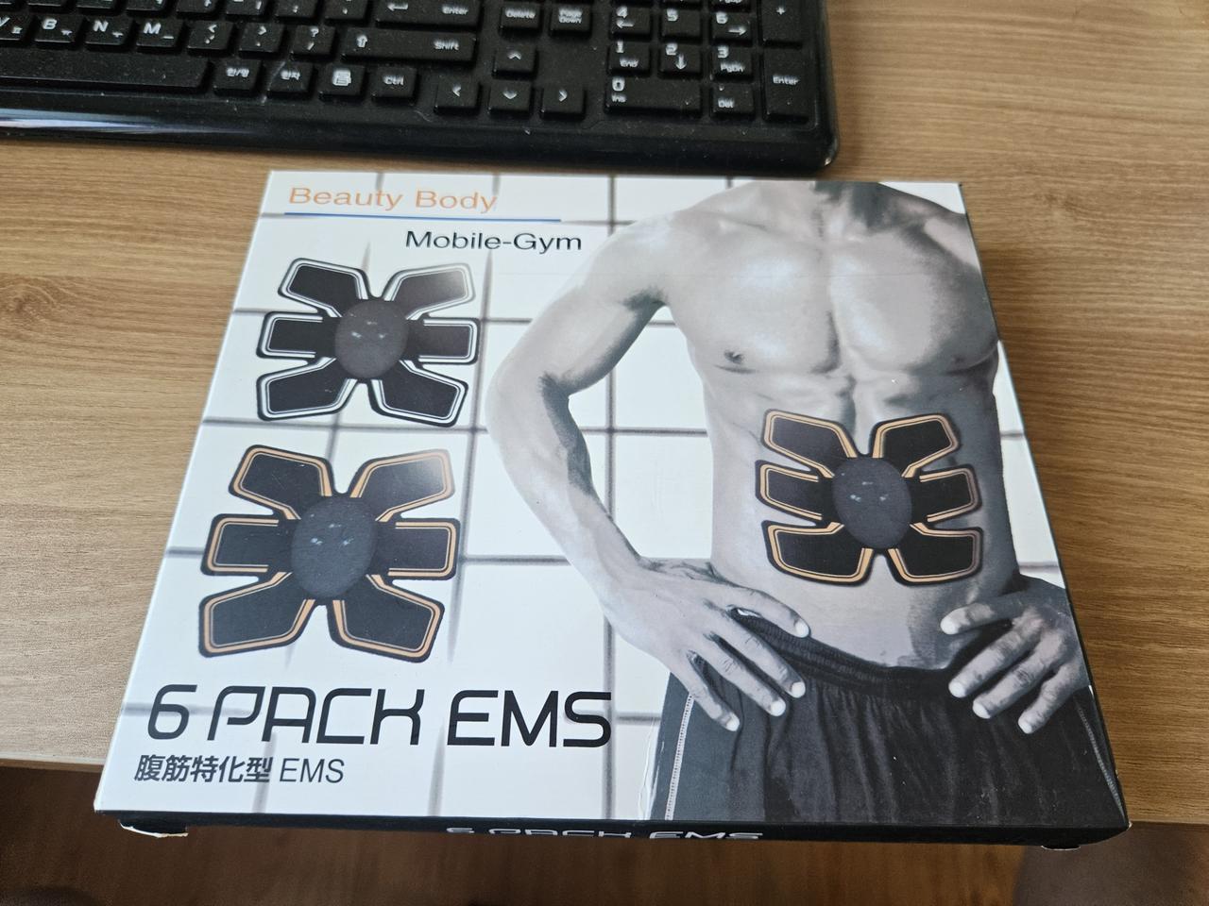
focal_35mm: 23
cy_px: 453
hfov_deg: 73.9
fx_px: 803
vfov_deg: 58.9
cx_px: 604
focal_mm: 5.4
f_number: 1.8
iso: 320
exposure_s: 1/170
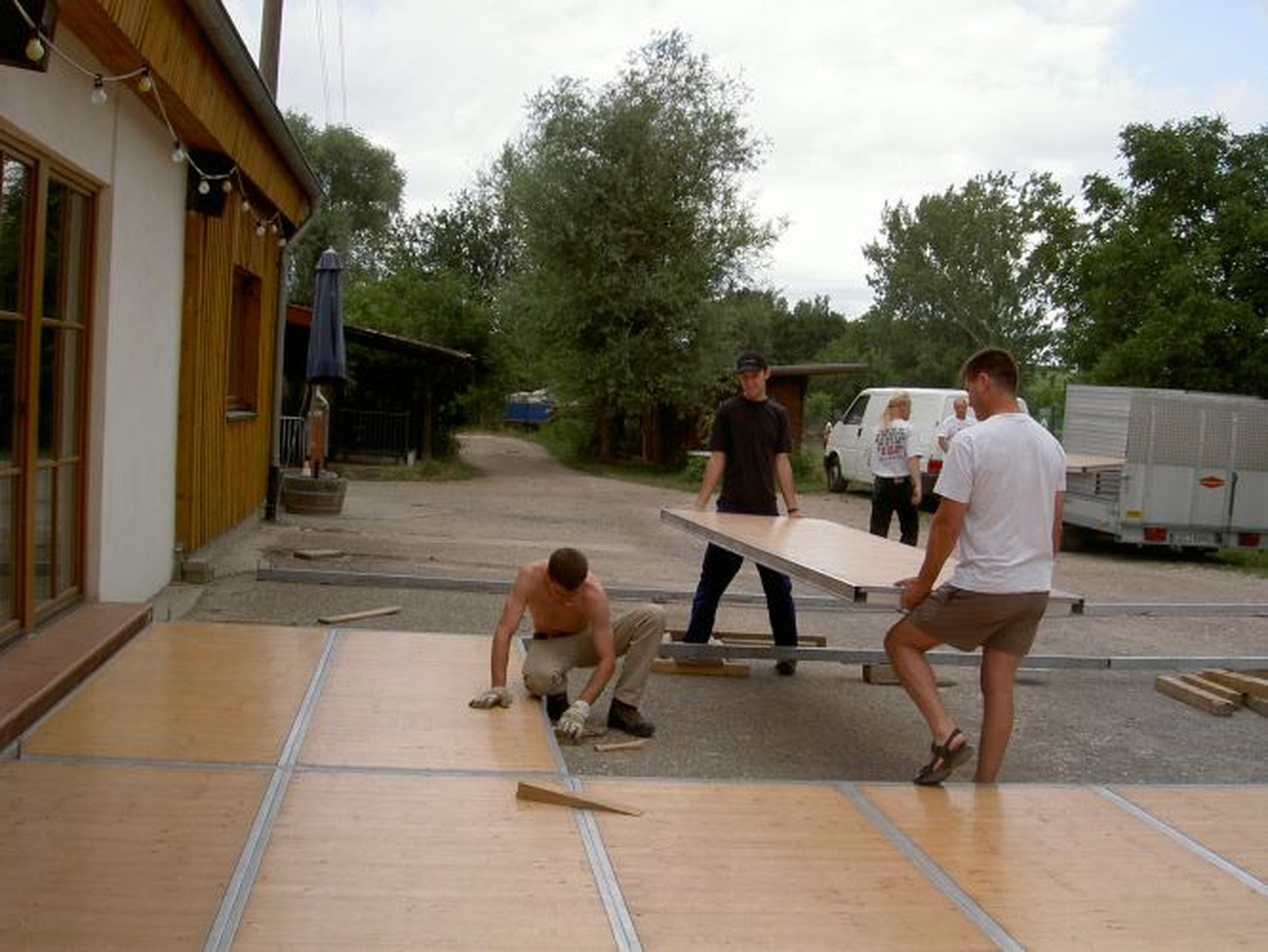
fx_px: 1429
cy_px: 476
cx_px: 634
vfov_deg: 36.8
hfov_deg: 47.8
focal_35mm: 39
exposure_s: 1/333
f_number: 4.7
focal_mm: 8
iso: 100
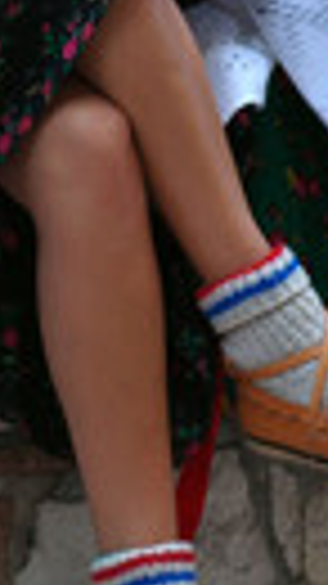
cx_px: -61
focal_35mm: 433
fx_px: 6699
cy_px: 364
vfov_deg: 5.0
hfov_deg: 2.8
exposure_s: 1/160
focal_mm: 85
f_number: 6.3
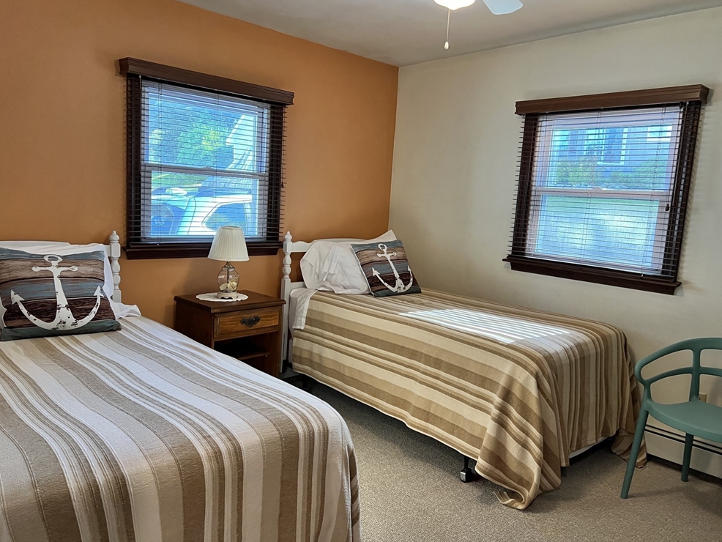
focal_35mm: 27
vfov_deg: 51.4
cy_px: 264
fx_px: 563
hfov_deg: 65.3
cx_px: 373
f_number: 1.5
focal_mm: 5.7
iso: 80
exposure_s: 1/60
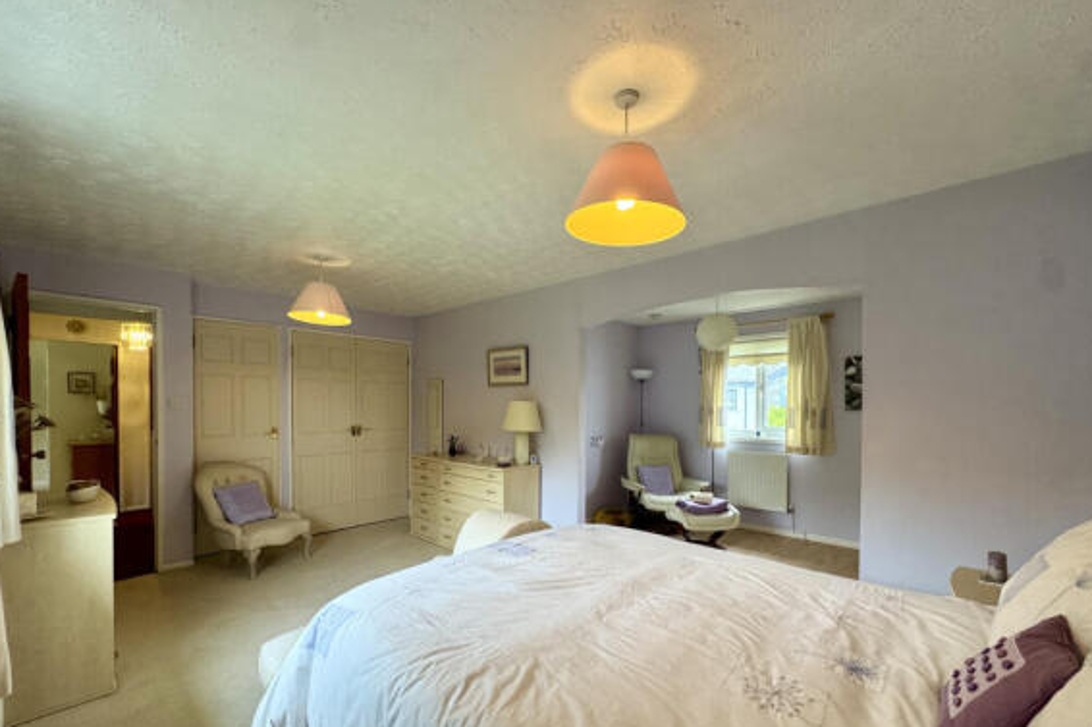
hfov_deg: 100.4
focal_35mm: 15
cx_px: 551
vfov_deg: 76.8
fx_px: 455
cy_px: 416
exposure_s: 1/100
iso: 160
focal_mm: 2.22
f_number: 2.2
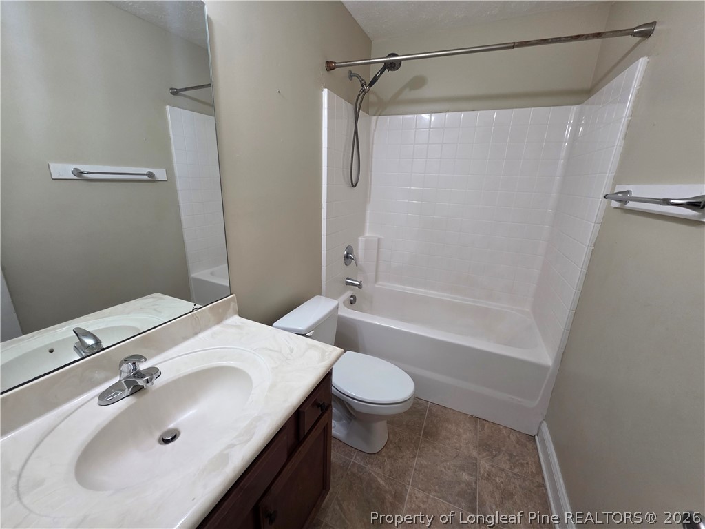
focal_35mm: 13
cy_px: 264
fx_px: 265
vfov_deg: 89.9
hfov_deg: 106.2
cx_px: 352
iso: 200
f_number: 1.9
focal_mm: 2.2
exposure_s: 1/120
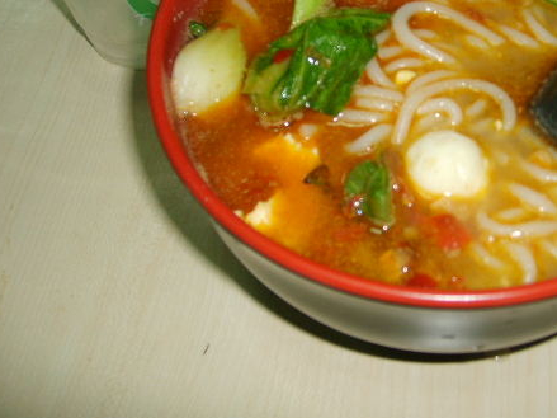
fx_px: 820
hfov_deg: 36.9
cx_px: 391
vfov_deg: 28.4
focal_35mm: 51
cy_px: 142
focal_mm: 5.8
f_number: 2.8
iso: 100
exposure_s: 1/45
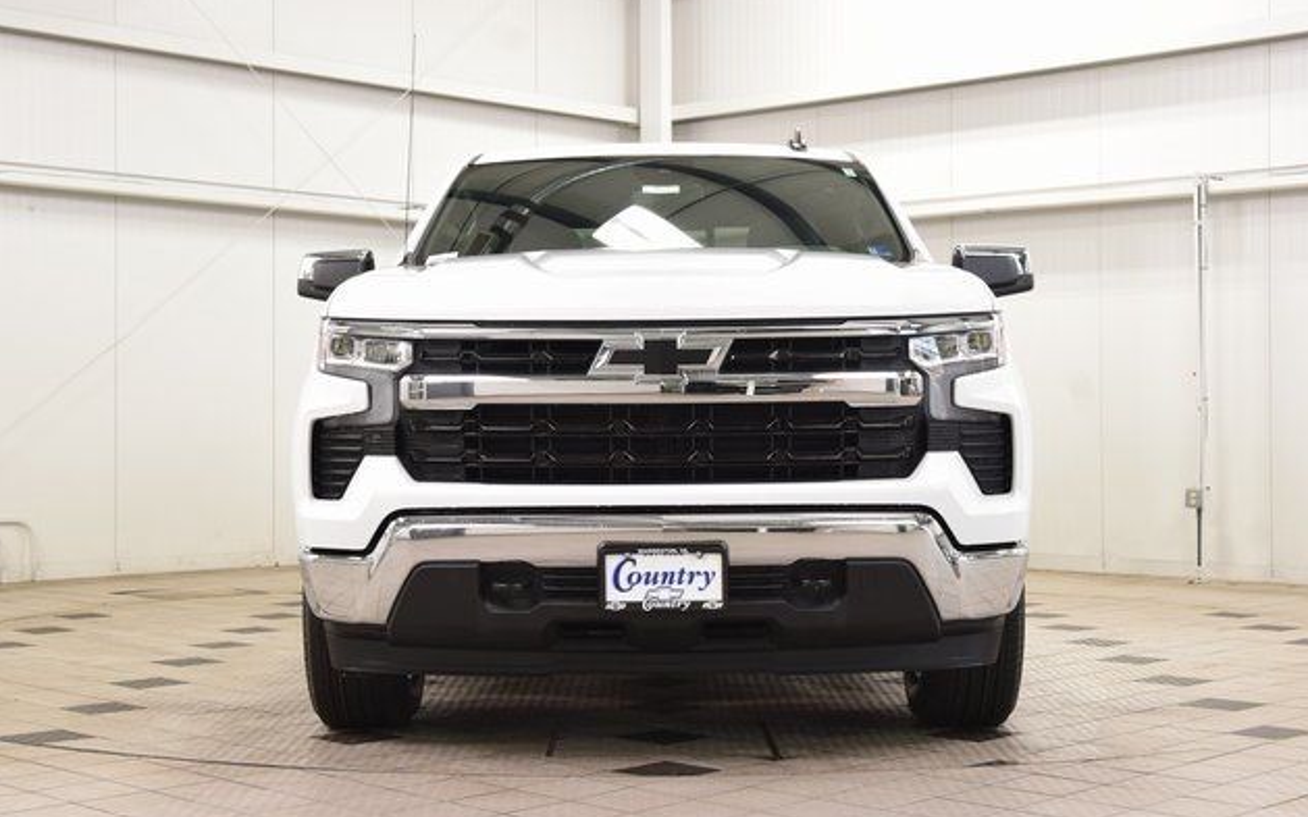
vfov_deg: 23.1
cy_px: 431
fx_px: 1996
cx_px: 663
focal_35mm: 56
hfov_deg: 36.3
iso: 1000
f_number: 7.1
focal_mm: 36
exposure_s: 1/30
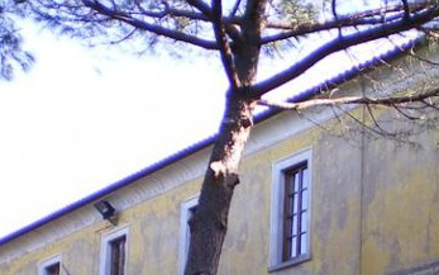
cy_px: 364
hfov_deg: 17.3
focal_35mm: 119
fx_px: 1424
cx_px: 378
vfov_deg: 10.7
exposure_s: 1/100
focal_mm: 6.3
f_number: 3.1
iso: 64
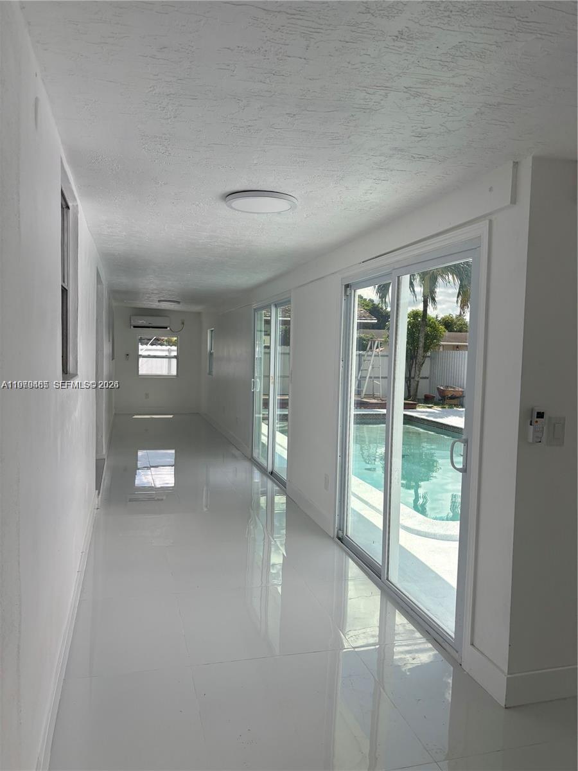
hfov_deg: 53.1
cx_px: 289
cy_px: 386
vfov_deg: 67.3
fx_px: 579
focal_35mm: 26
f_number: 1.6
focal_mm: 5.96
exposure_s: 1/2062
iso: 50
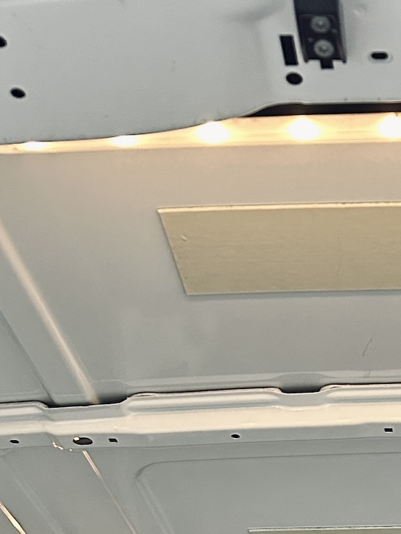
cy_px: 823
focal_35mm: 83
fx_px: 1282
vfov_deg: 20.0
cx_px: 493
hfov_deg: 16.9
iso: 250
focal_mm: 6.86
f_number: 1.78
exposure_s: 1/60
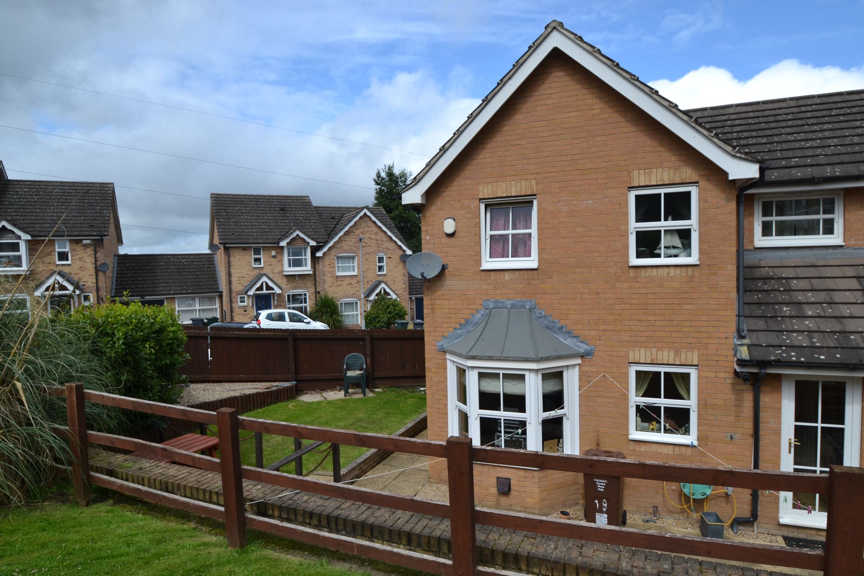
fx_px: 504
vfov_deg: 59.5
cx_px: 432
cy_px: 288
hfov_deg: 81.2
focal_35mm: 21
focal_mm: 14
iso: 100
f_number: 7.1
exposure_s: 1/200
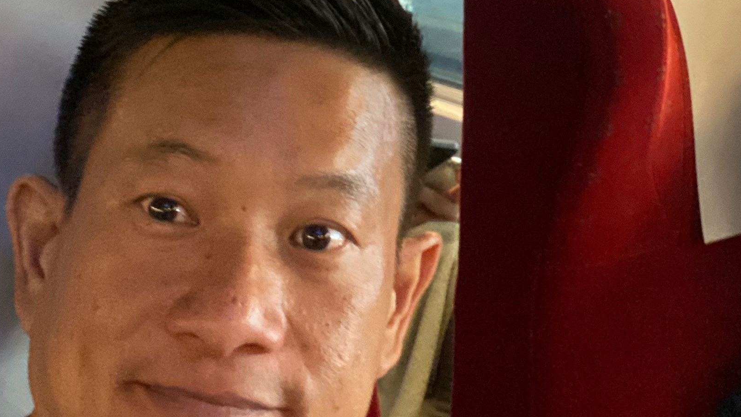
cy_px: -104
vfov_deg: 18.0
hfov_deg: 33.2
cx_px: 461
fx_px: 1238
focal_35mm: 63
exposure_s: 1/15
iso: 640
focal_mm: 2.71
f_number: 2.2
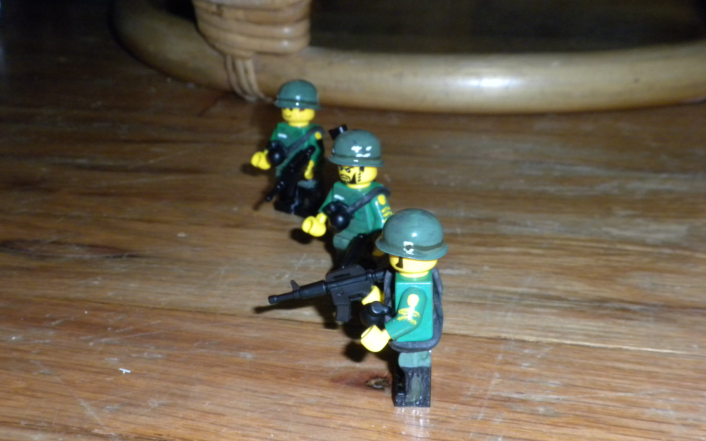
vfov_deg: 23.1
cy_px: 250
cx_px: 350
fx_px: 1078
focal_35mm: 56
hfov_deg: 36.3
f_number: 11
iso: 400
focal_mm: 9.1
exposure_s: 1/30
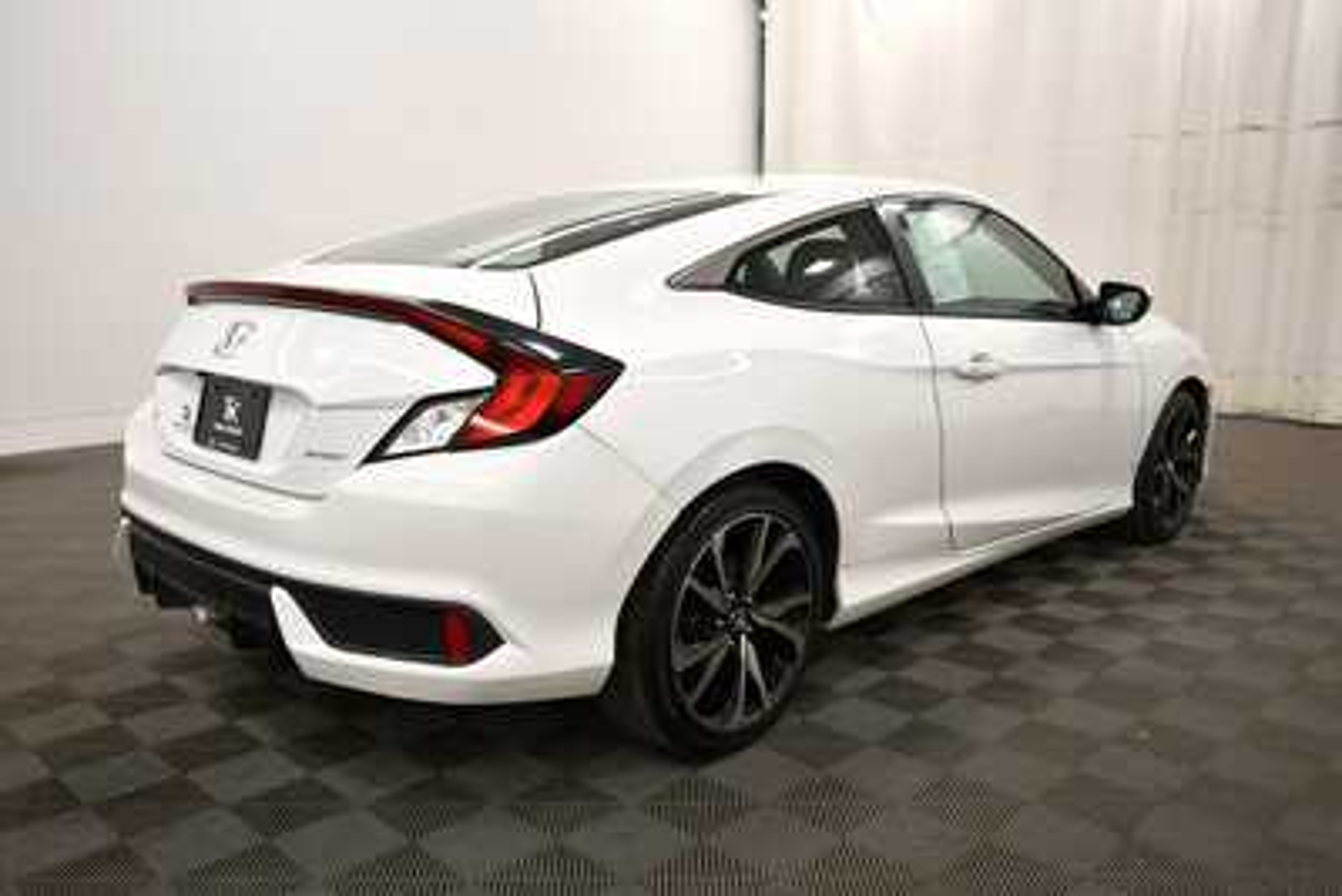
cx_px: 671
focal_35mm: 30
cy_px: 448
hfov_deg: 61.9
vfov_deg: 43.6
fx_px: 1119
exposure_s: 1/250
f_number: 5.6
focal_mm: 20
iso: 800
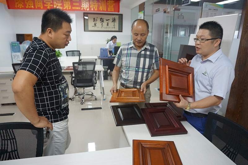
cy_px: 82
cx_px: 124
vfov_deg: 53.1
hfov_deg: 73.8
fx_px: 165
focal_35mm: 24
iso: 3200
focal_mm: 16
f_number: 4
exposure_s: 1/160
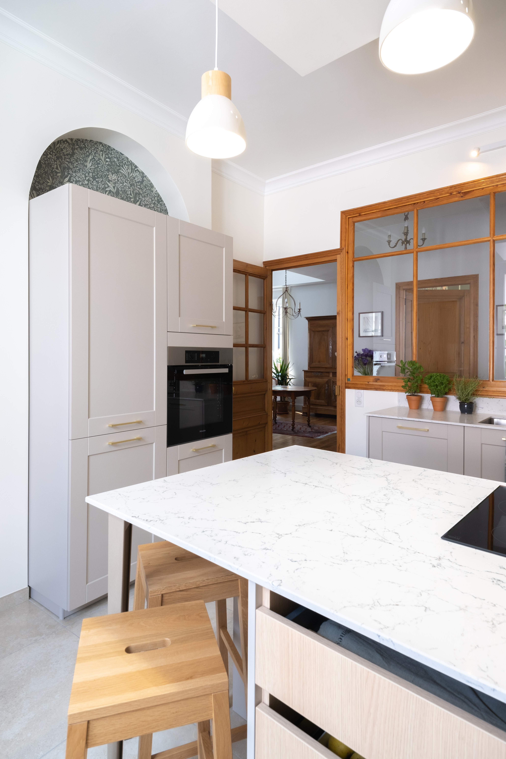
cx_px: 253
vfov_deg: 86.9
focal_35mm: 19
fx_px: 401
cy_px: 380
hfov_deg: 64.6
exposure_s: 1/18
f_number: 8
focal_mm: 12.7
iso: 320
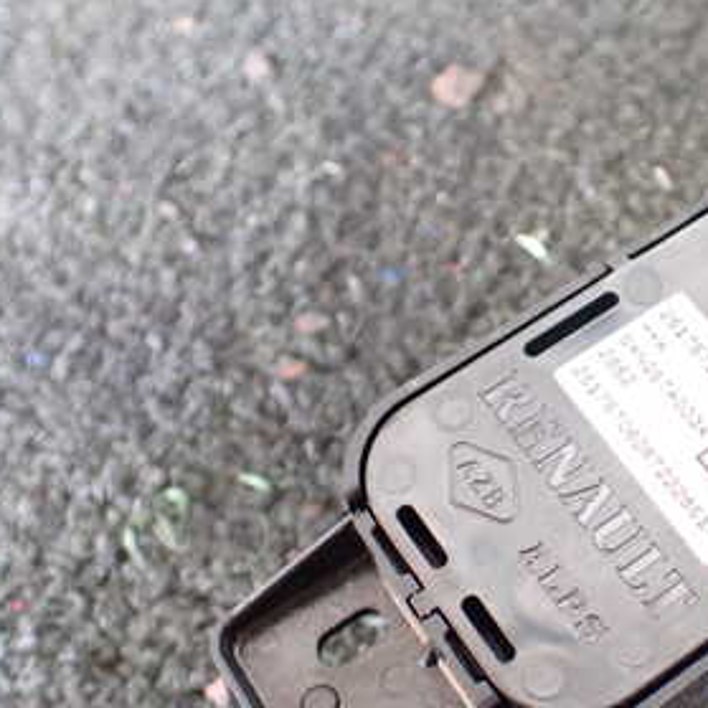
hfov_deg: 28.8
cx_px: 650
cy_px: 447
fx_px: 1319
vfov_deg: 29.9
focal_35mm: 57
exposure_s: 1/60
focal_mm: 5.4
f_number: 2.3
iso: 800
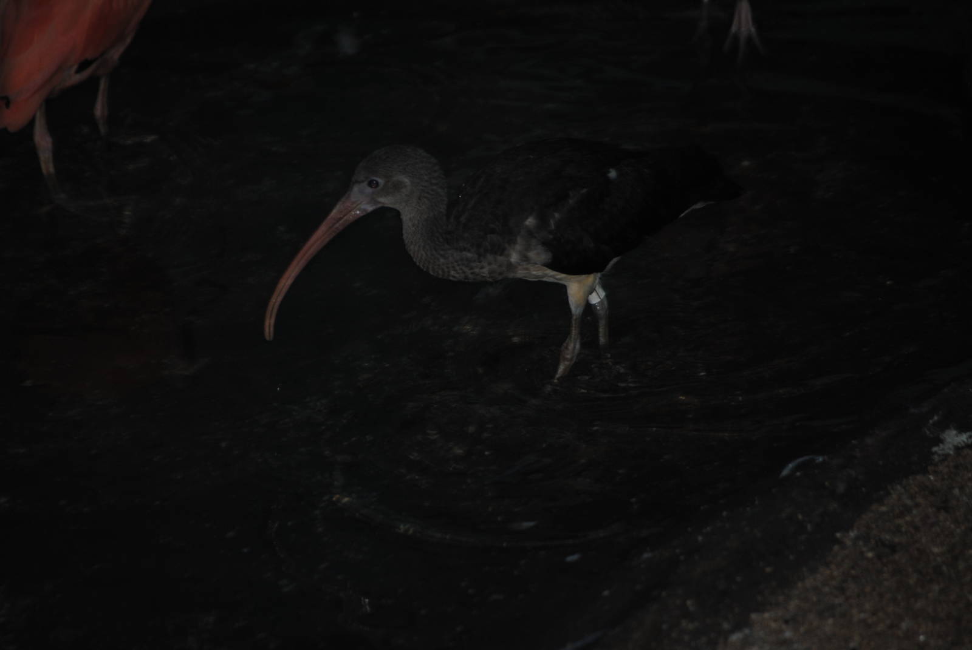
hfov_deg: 7.8
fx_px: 7096
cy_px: 325
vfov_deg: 5.2
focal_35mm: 262
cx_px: 486
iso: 200
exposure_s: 1/60
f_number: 5.3
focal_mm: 175
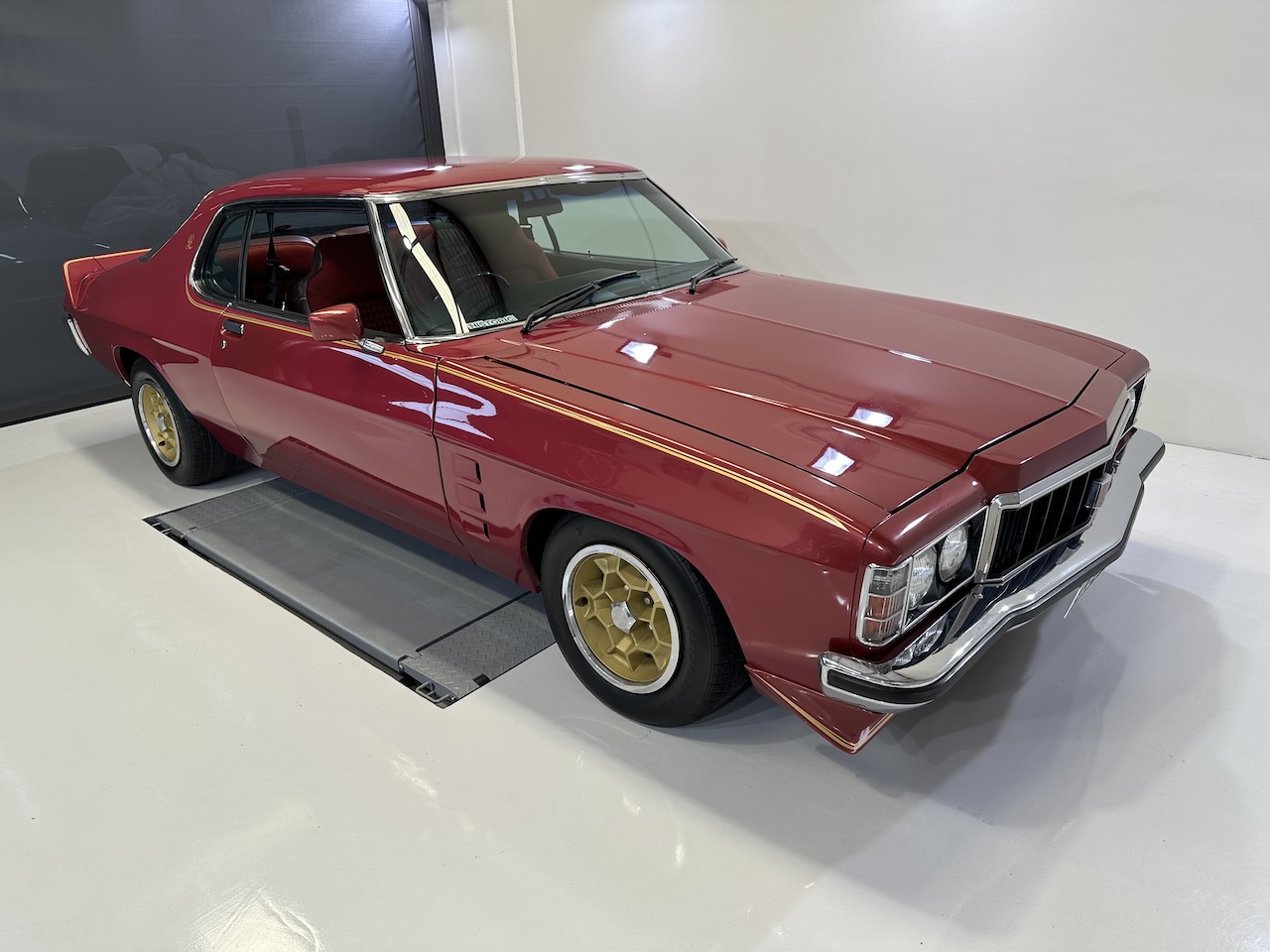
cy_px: 476
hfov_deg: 71.6
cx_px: 635
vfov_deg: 56.8
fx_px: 881
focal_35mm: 24
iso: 64
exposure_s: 1/200
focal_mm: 6.86
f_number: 1.78
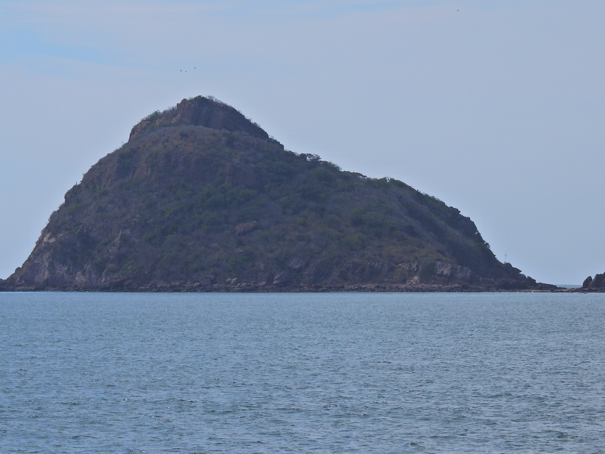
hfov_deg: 8.2
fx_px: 4213
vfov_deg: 6.2
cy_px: 229
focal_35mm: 241
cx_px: 251
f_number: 5
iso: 100
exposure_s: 1/1600
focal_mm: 35.7
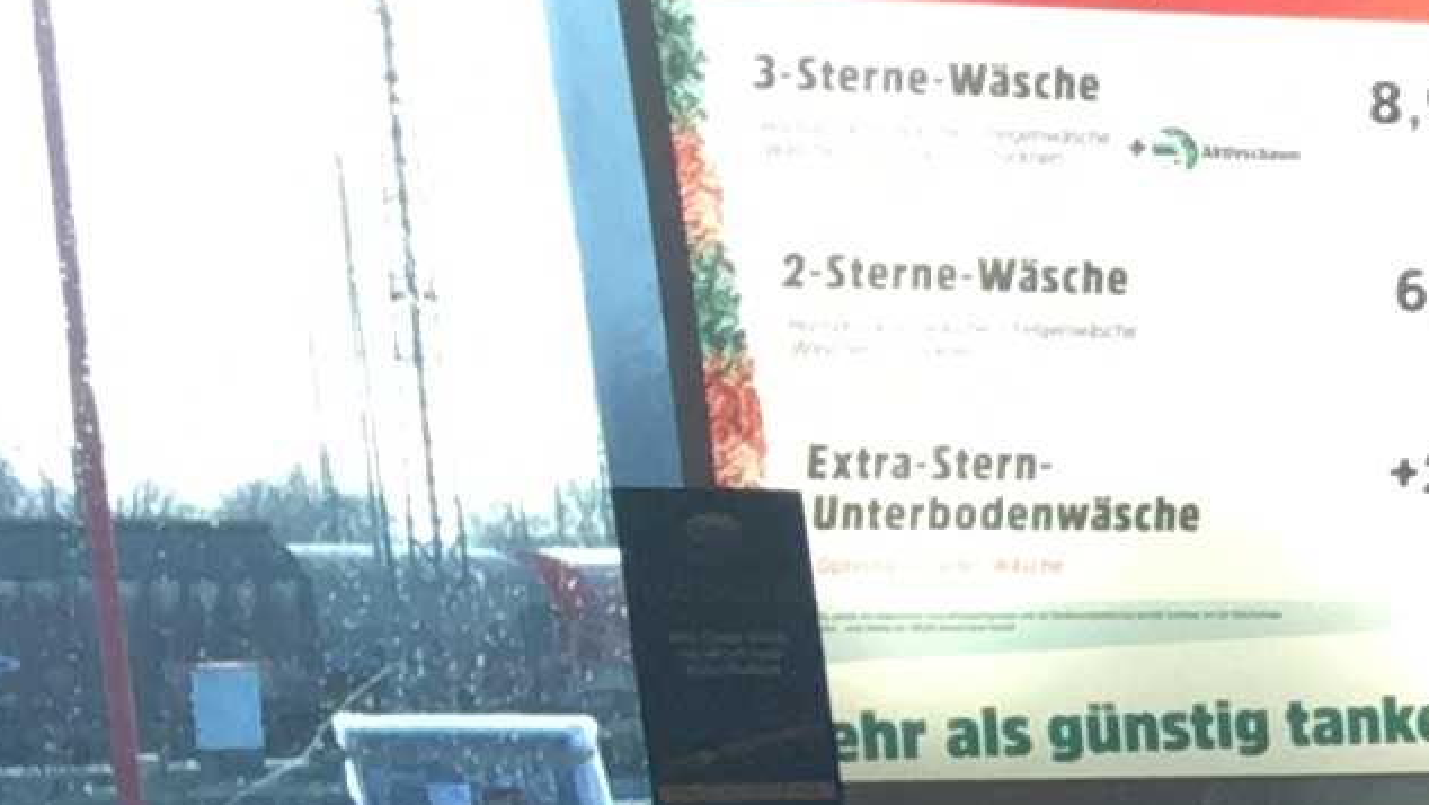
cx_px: 4384
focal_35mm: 201
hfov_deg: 8.7
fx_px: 7618
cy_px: 2009
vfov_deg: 5.8
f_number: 2.2
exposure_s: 1/100
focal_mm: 4.15
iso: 40
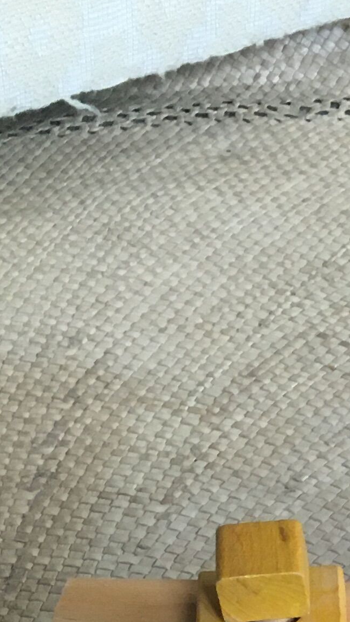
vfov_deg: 16.6
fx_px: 1831
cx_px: 619
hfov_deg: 10.3
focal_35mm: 111
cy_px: 1060
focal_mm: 4.15
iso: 125
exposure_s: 1/33
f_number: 2.2
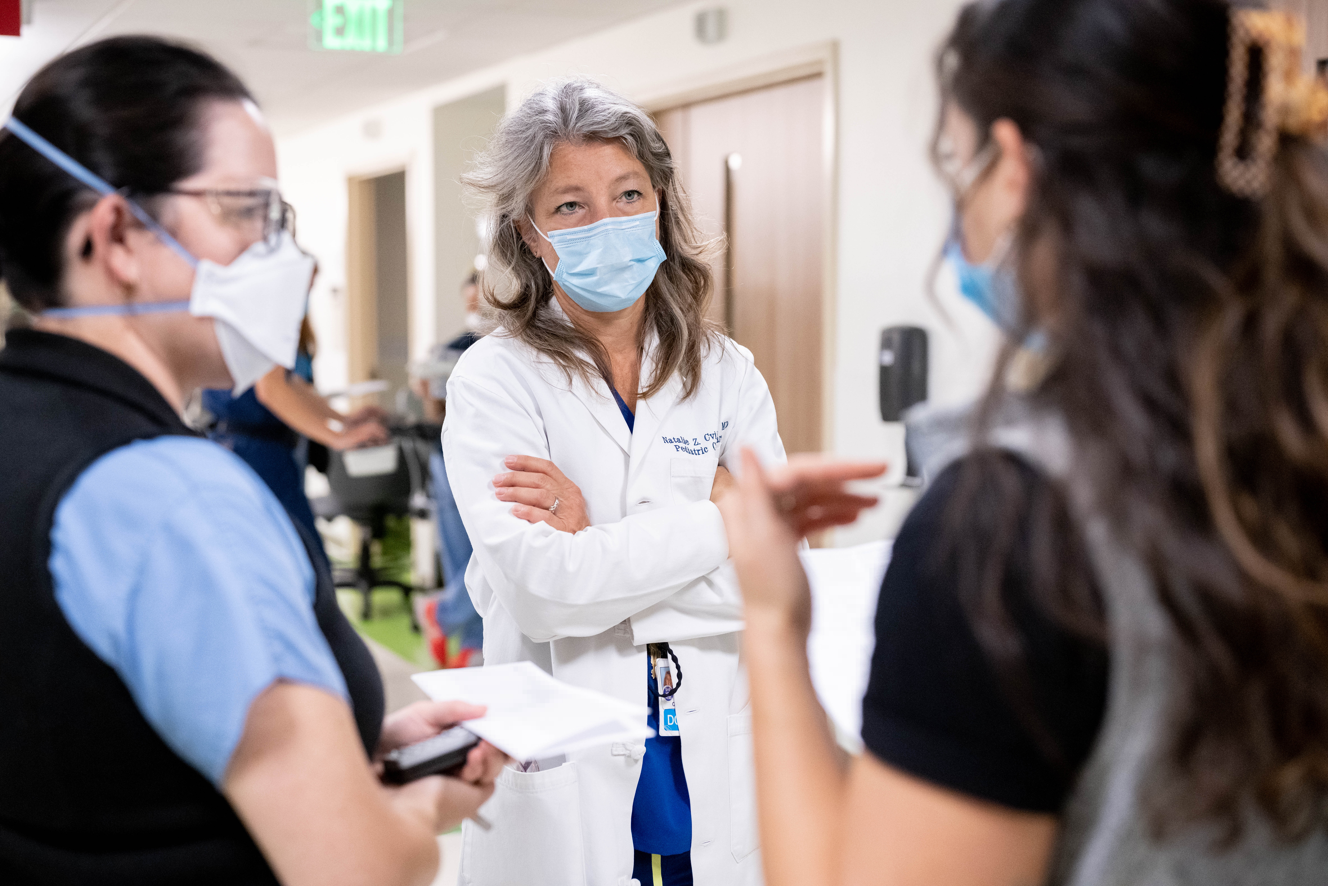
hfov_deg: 39.6
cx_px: 664
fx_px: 1844
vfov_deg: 27.0
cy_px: 443
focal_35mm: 50
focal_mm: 50
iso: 4000
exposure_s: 1/640
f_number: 2.8
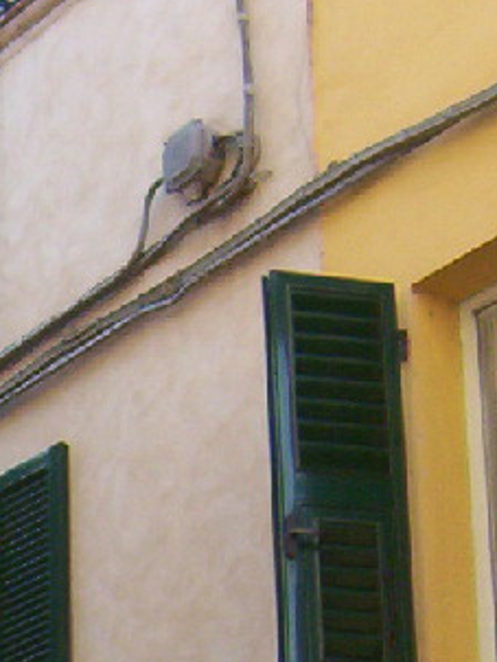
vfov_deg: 13.3
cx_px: -261
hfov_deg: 10.2
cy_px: 938
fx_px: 2695
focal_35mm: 141
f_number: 2.76
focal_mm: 5.54
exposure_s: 1/453
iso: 100
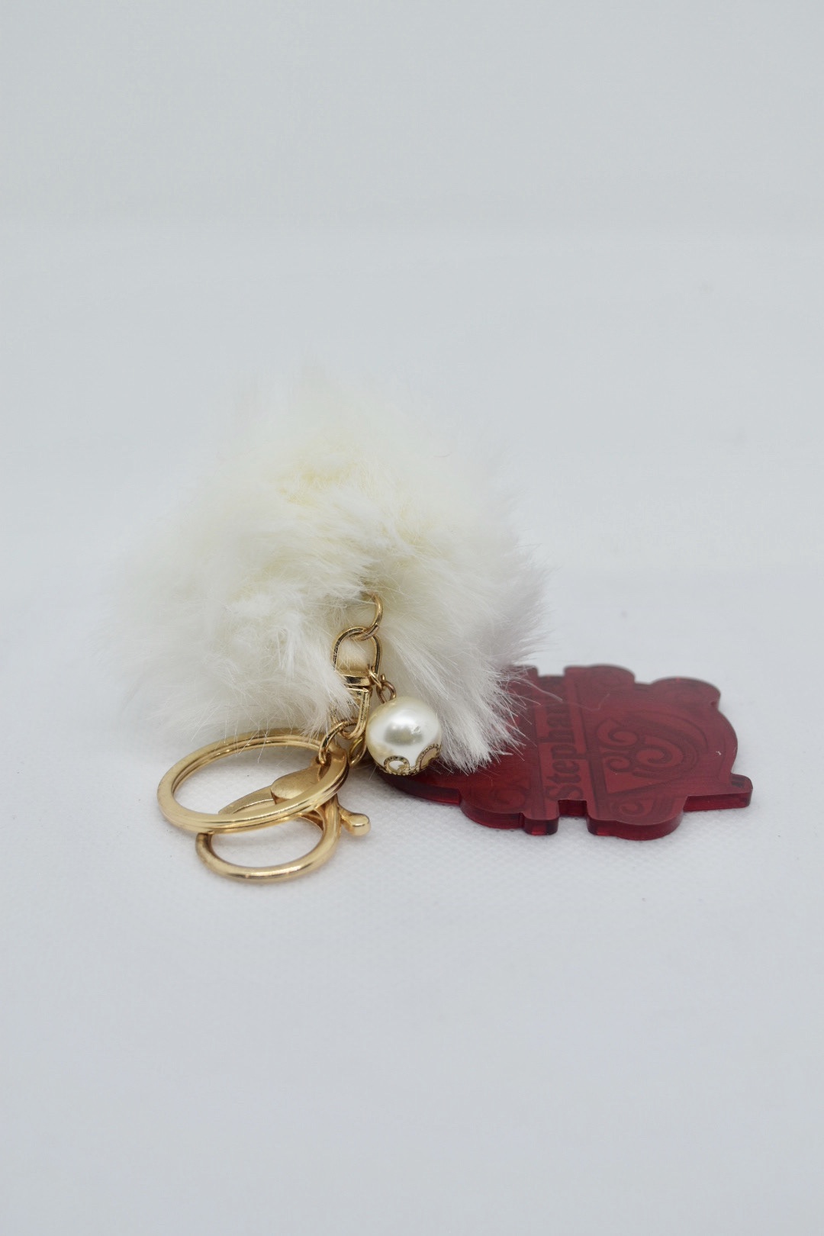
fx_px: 1854
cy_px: 618
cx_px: 412
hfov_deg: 25.1
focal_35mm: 54
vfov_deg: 36.9
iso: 200
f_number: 6.3
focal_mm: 36
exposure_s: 1/160
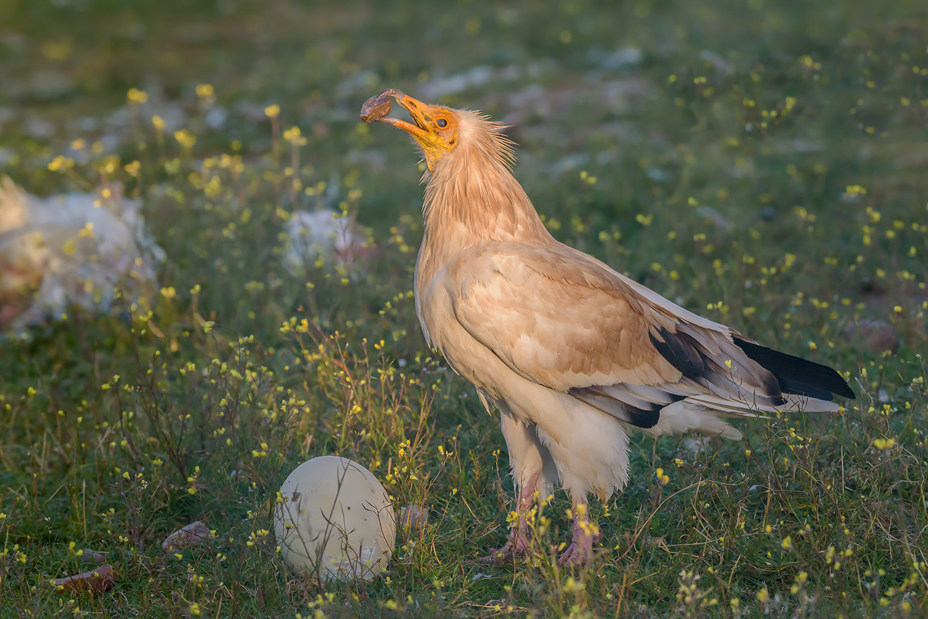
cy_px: 310
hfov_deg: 7.4
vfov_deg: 4.9
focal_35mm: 280
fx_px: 7217
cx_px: 464
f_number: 7.1
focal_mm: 280
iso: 1000
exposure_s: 1/1250
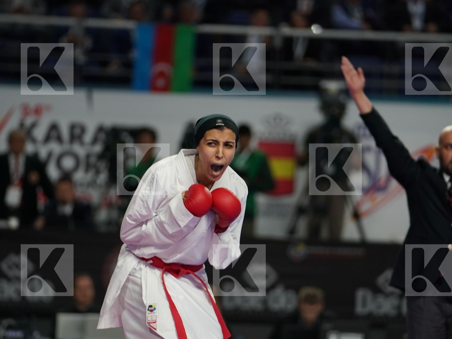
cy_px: 169
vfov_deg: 5.1
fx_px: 3799
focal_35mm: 291
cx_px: 239
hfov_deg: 6.8
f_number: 2.8
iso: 1250
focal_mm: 179
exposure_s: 1/1000
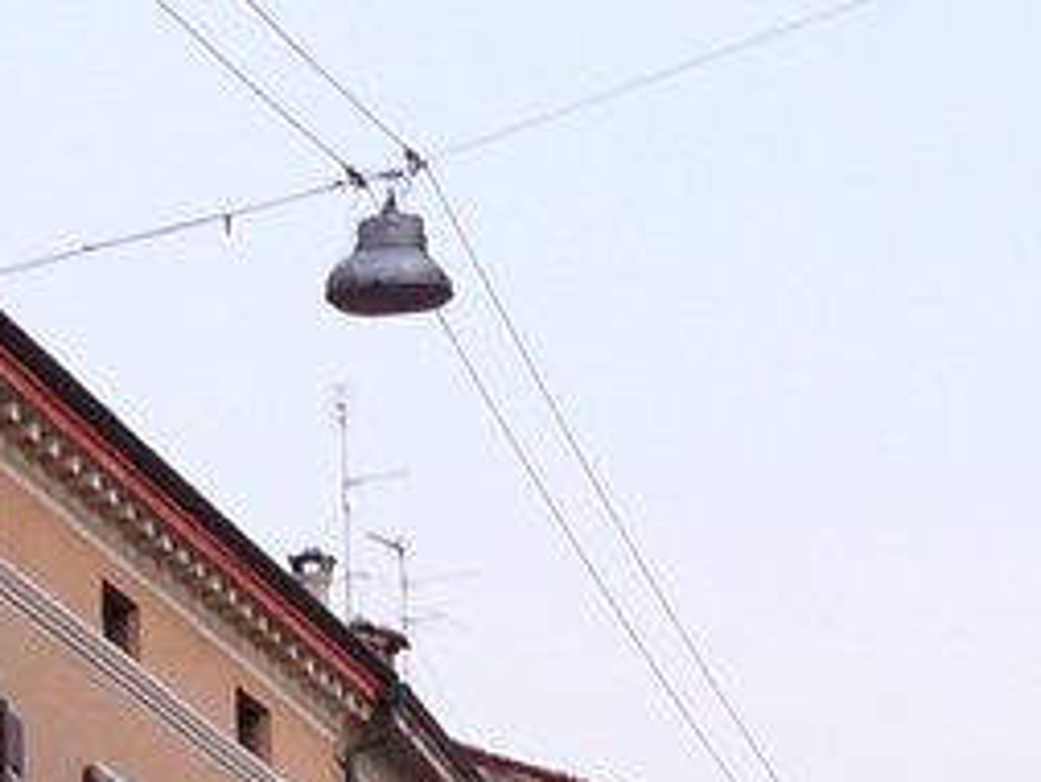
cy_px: 1383
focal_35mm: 182
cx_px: 679
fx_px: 5476
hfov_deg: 10.9
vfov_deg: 7.9
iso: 200
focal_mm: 6
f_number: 2.8
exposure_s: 1/20
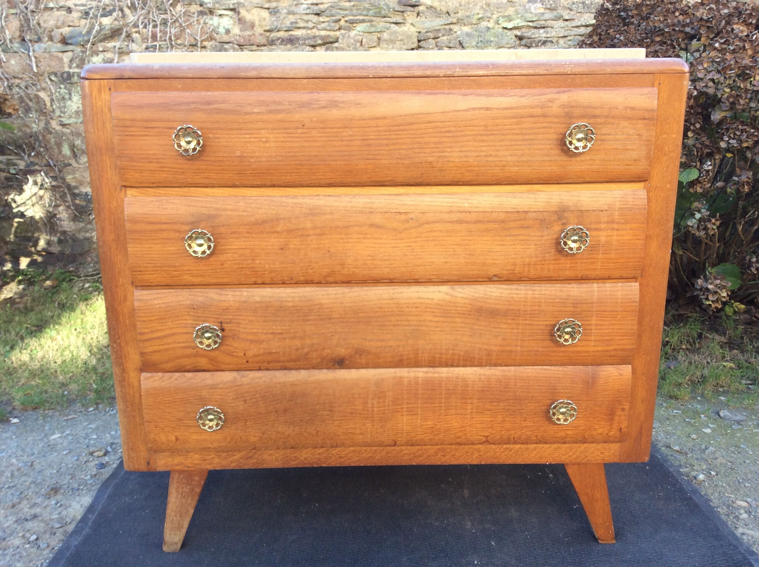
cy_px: 284
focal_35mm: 32
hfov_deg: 56.9
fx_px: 701
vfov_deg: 44.1
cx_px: 380
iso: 50
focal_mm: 3.3
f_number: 2.4
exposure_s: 1/100
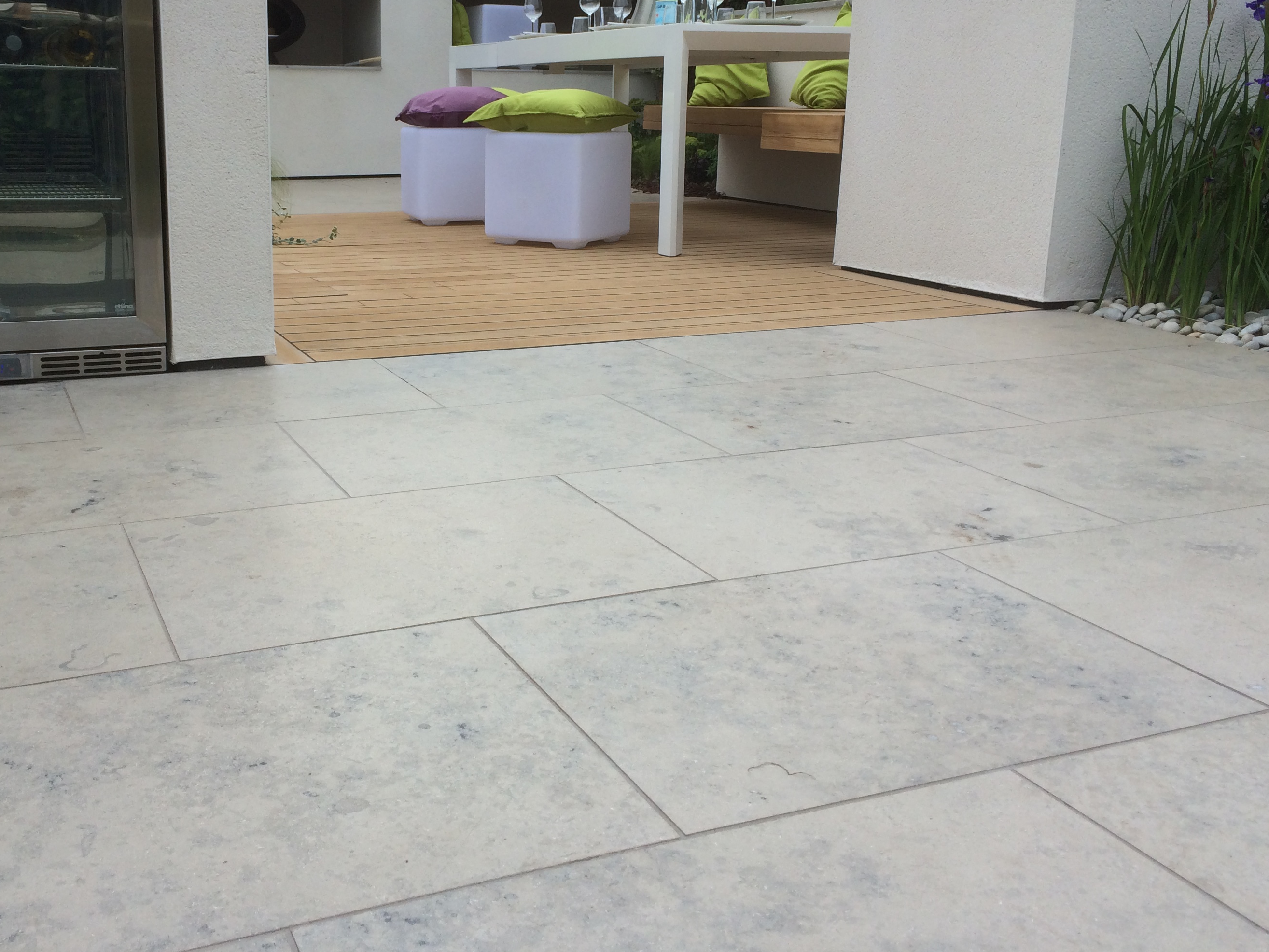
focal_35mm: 36
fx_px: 1320
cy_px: 379
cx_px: 497
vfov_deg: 39.5
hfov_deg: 51.0
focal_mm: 4.15
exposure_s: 1/892
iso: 32
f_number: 2.2
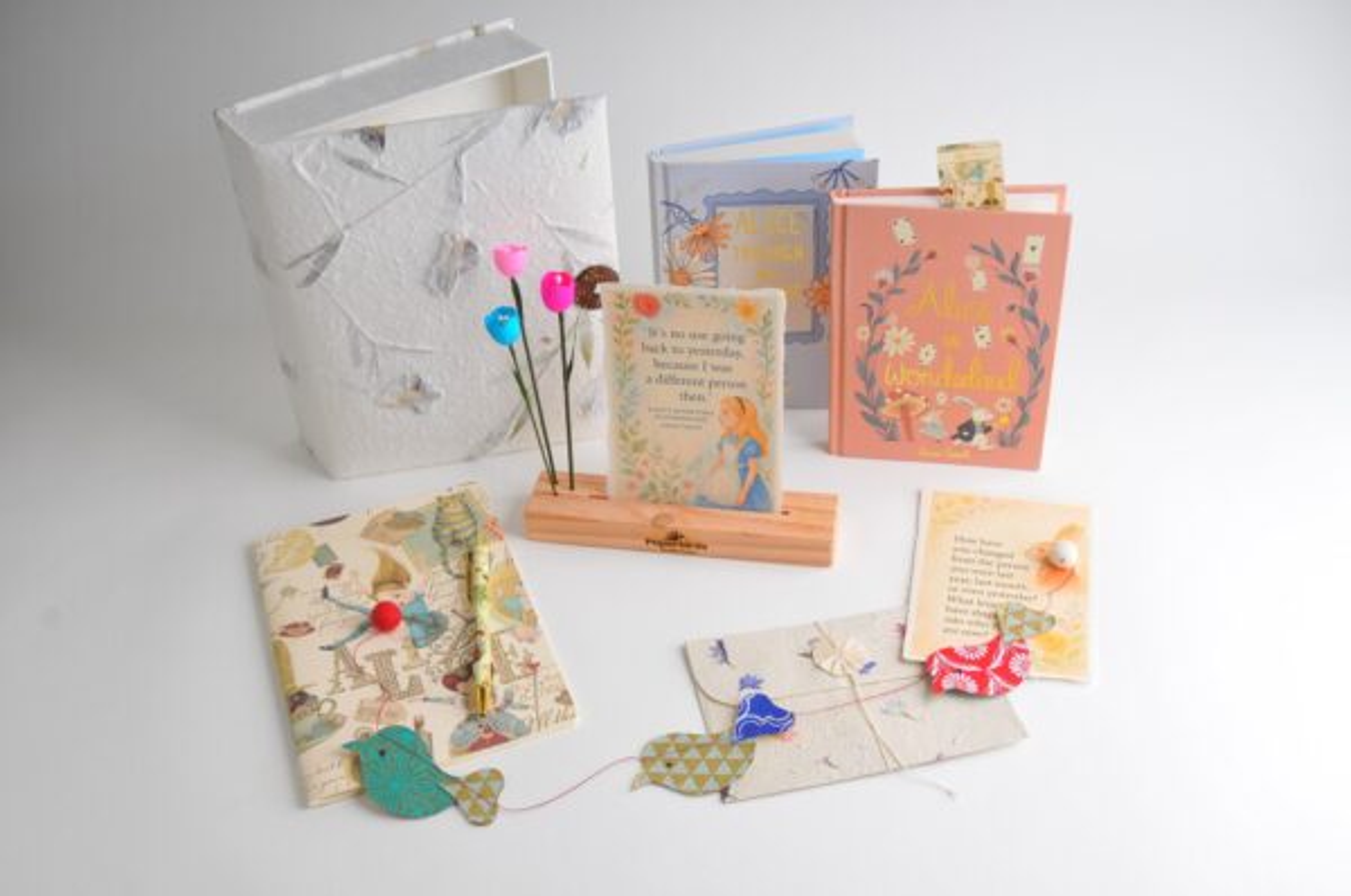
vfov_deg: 36.8
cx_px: 676
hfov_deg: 53.2
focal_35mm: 36
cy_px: 448
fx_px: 1349
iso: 250
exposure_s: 1/200
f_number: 8
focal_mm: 24
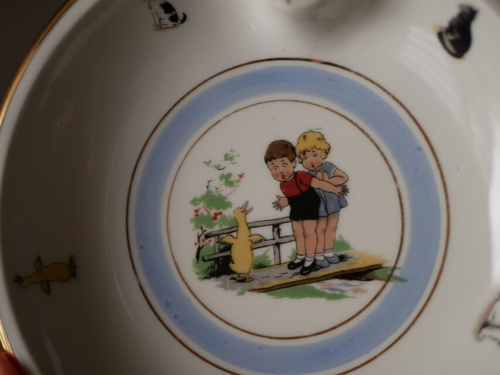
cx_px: 250
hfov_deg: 38.2
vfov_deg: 29.1
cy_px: 188
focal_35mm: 50
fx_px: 722
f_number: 2.2
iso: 200
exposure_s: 1/160
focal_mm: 25
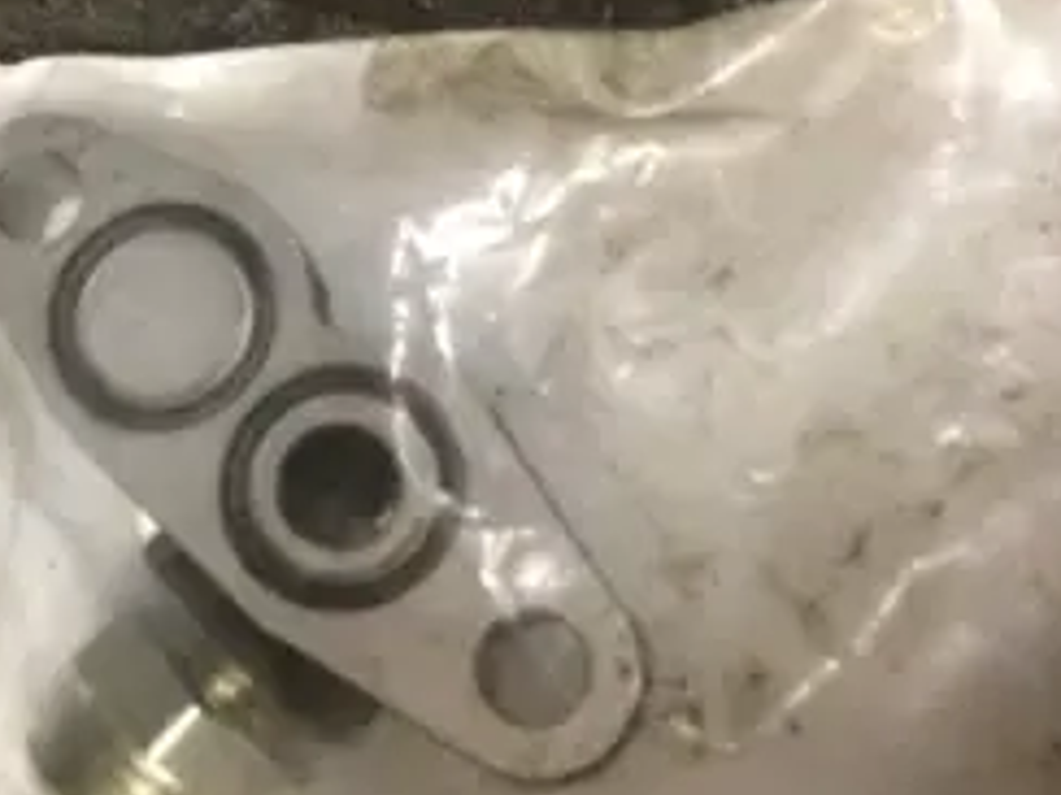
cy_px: 343
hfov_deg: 33.2
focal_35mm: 57
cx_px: 287
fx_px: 1747
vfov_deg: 25.6
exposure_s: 1/25
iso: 320
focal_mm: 4.15
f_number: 2.2
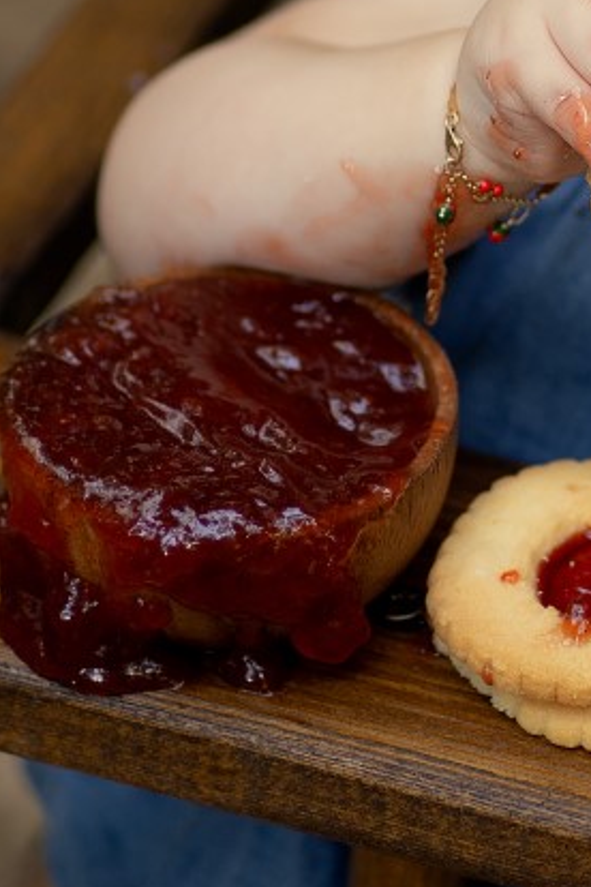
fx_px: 8199
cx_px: 775
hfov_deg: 4.1
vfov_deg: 6.2
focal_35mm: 333
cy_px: 66
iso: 250
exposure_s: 1/250
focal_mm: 85
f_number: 1.8
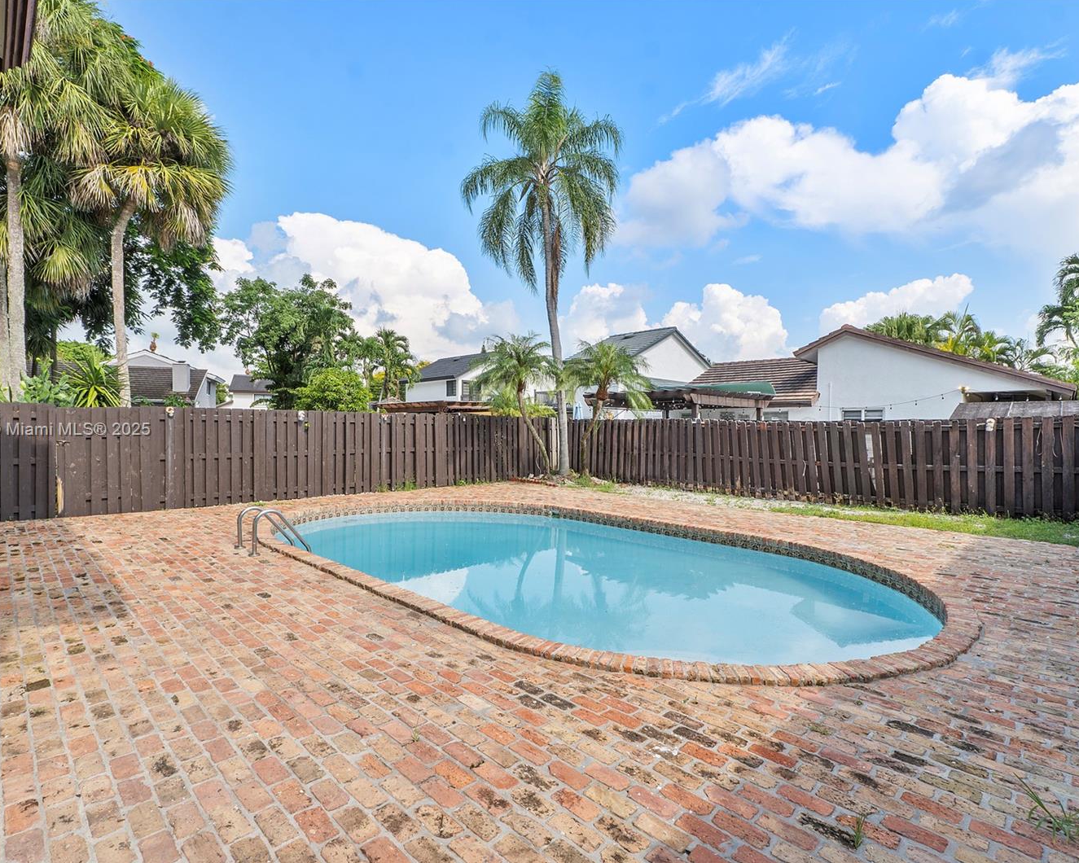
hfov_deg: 89.6
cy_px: 431
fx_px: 543
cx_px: 542
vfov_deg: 77.0
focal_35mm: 17
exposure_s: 1/100
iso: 100
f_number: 11
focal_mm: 10
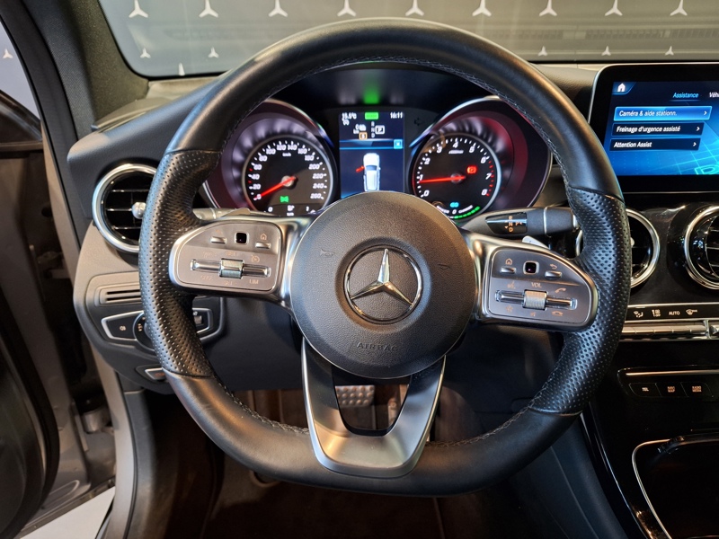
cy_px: 270
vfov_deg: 58.9
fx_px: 478
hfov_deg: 73.9
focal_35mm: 23
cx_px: 360
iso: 500
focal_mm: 5.54
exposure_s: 1/20
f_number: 1.8
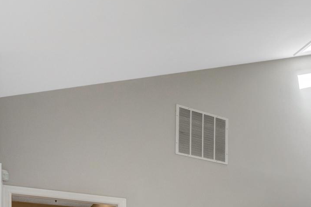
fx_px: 397
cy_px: 285
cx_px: 432
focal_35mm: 46
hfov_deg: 30.5
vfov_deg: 24.6
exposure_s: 1/60
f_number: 8
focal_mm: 16
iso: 1250
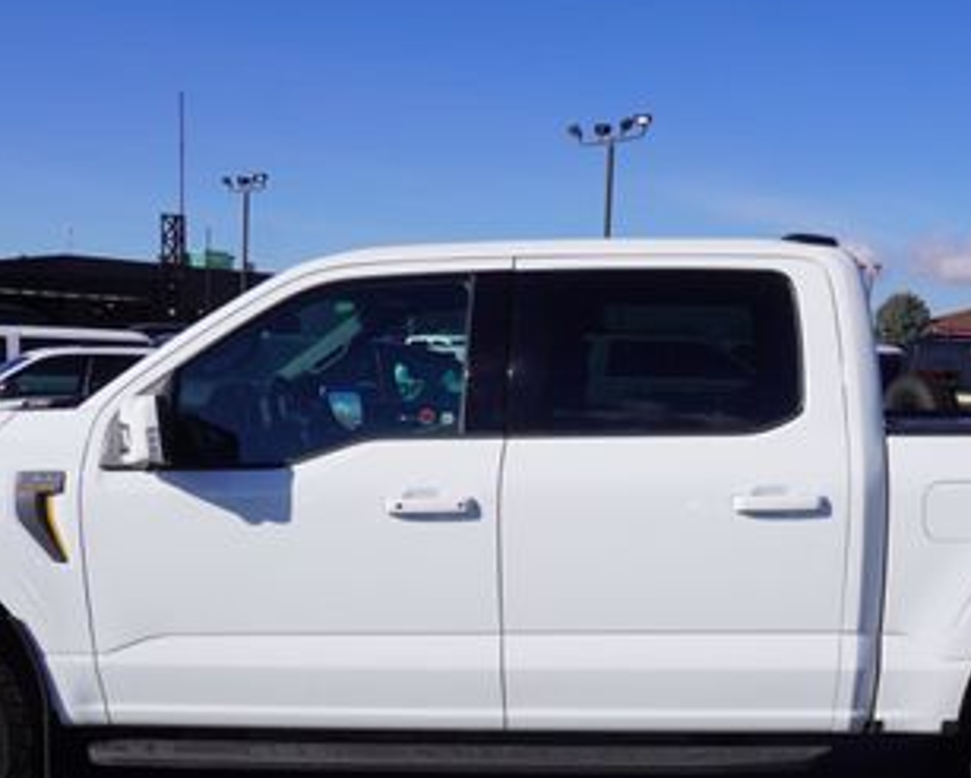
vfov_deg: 31.5
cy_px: 591
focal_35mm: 47
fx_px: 1352
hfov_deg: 39.3
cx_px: 604
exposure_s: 1/250
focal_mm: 16
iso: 100
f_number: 10
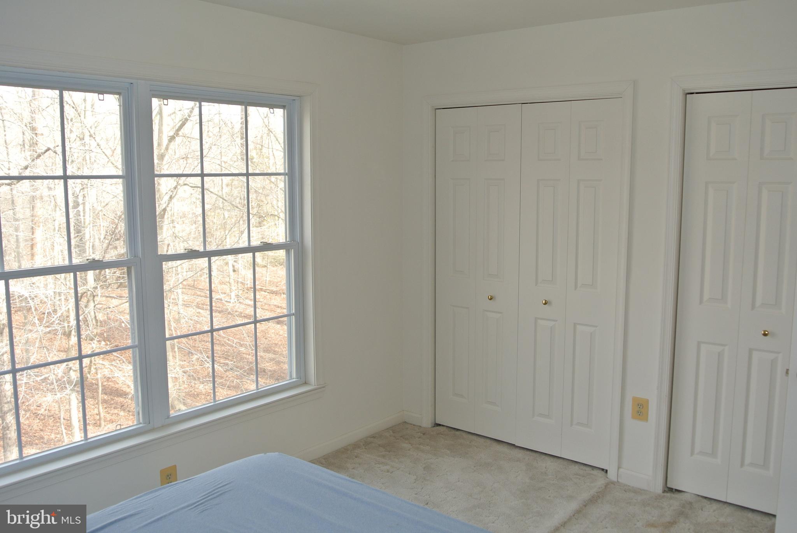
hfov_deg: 60.2
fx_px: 687
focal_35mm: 31
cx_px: 398
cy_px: 266
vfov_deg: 42.4
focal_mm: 11.8
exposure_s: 1/60
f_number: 5
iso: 200
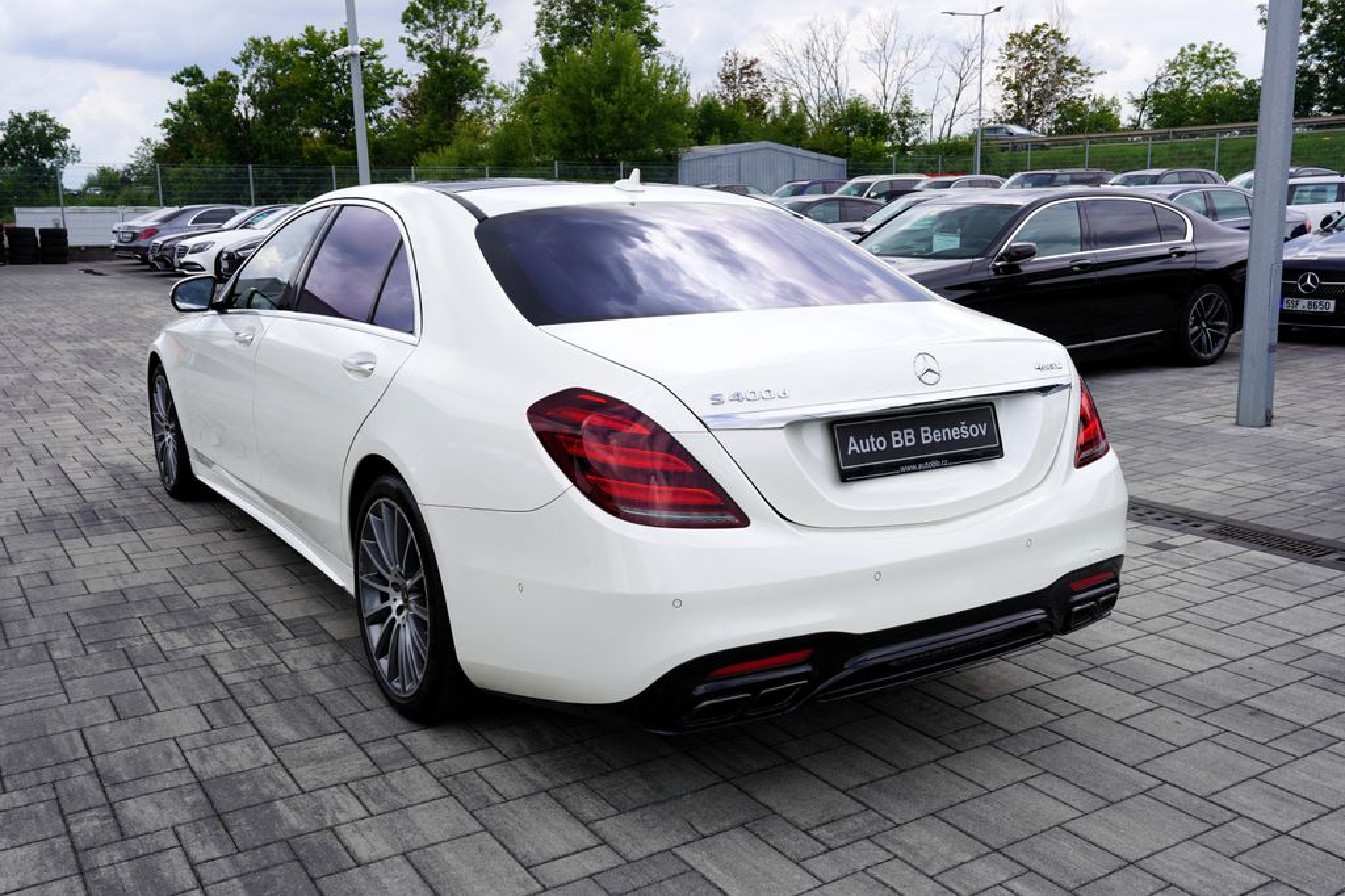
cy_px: 448
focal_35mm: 33
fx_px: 1232
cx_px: 672
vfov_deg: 39.9
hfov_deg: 57.2
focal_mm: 33
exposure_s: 1/160
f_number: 9
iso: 100
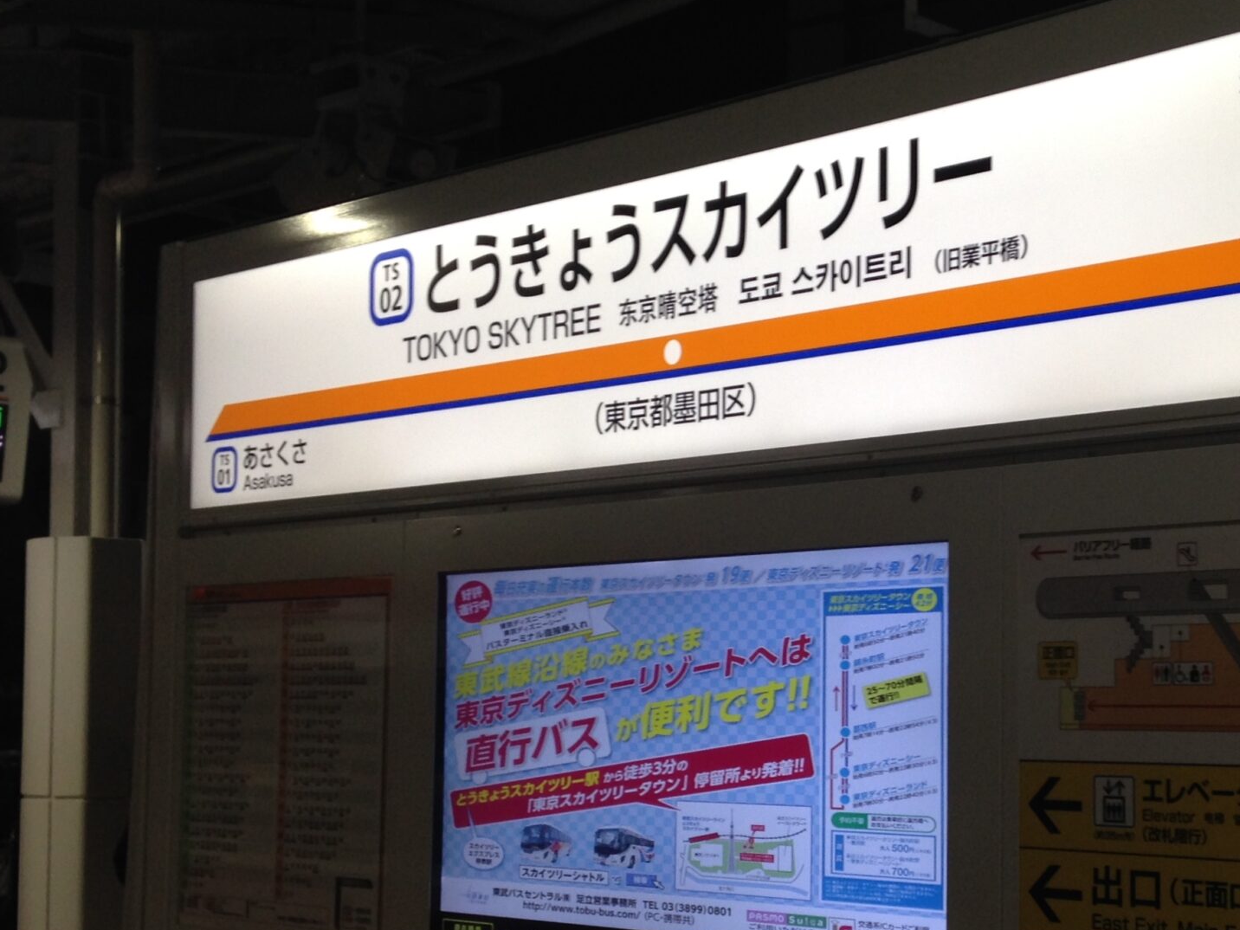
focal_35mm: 59
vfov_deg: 24.7
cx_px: 991
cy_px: 631
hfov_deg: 31.8
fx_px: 2113
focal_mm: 4.12
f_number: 2.4
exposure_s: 1/60
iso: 64
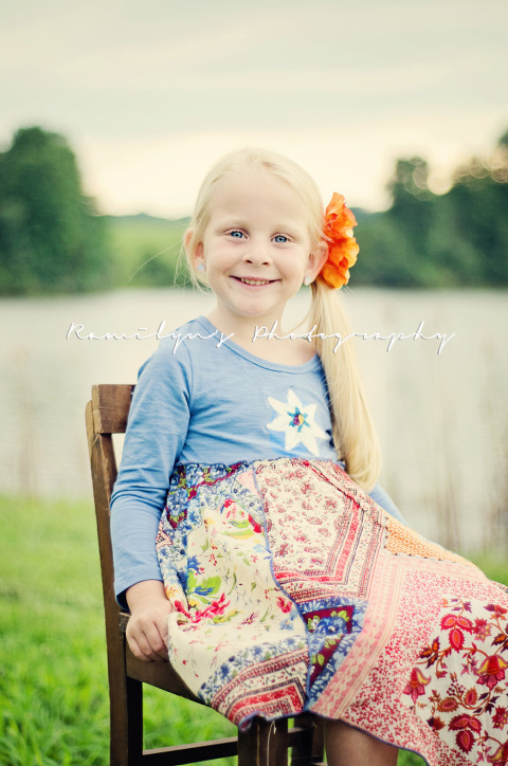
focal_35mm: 75
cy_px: 383
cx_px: 254
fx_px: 1593
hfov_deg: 18.1
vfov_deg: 27.0
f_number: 1.8
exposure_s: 1/1000
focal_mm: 50
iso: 160
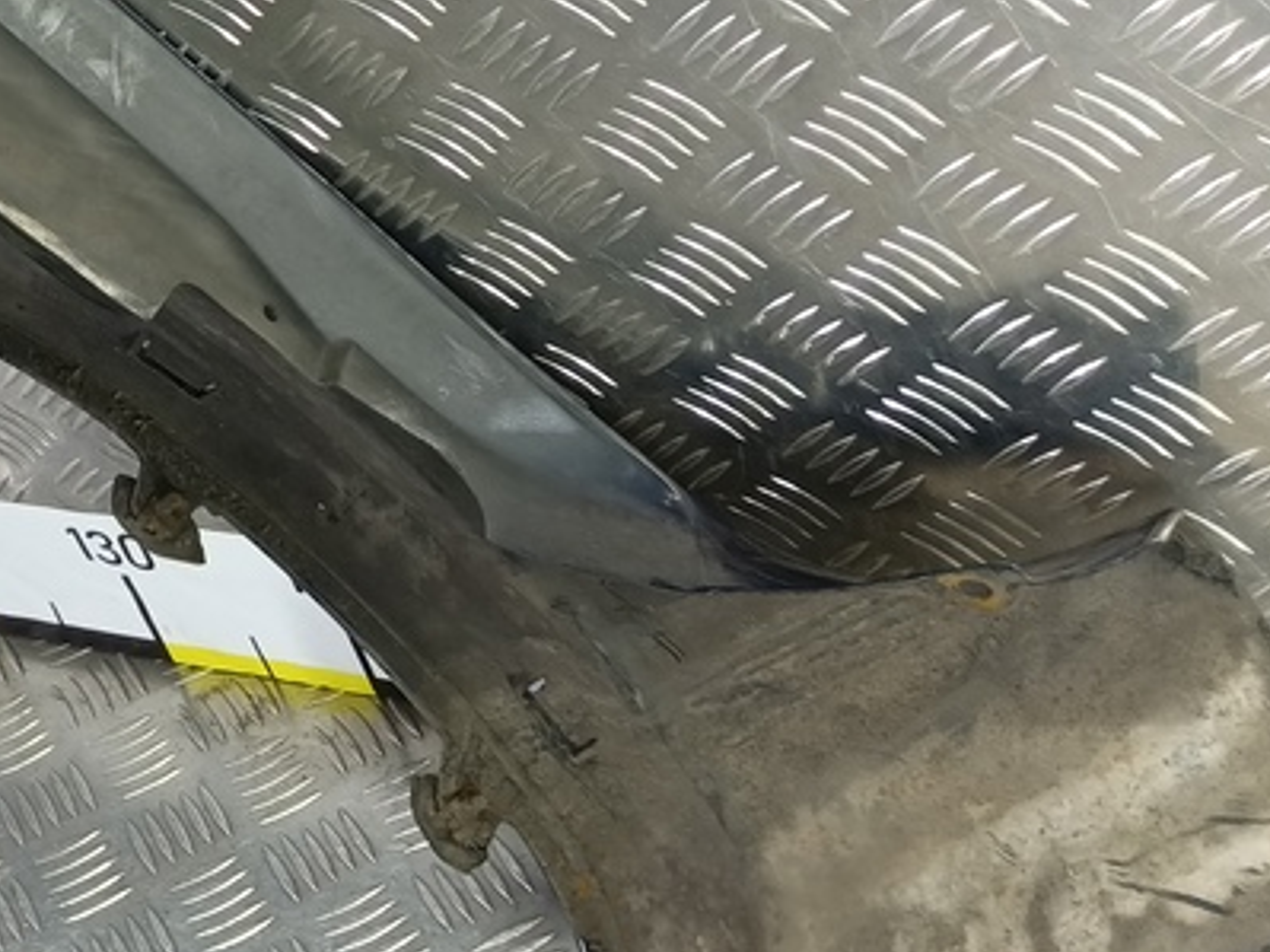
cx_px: -134
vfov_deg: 24.0
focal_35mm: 59
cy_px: 70
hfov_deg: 29.4
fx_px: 2164
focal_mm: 4.11
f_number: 1.6
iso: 198
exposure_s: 1/50
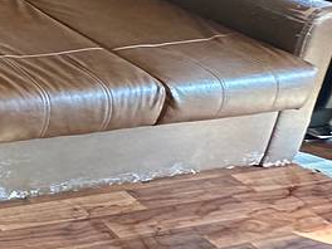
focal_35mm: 53
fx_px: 508
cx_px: -287
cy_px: -74
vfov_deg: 24.1
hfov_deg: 21.2
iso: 320
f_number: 2.2
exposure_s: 1/60
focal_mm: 2.22
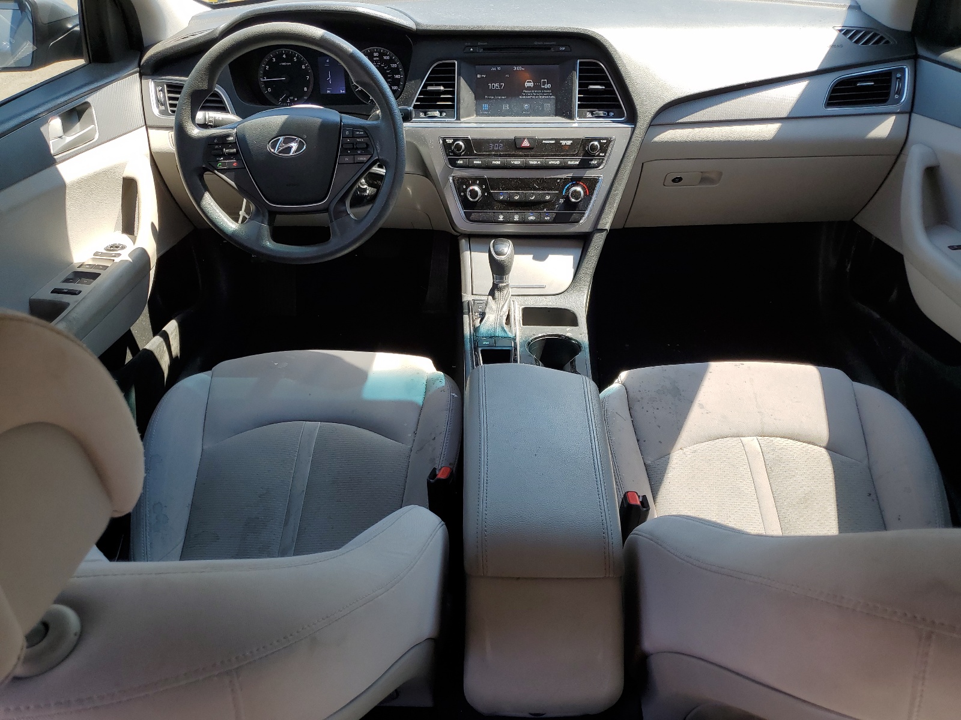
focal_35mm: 26
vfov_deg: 53.1
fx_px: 722
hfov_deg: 67.3
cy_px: 360
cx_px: 480
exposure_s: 1/435
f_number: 1.5
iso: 50
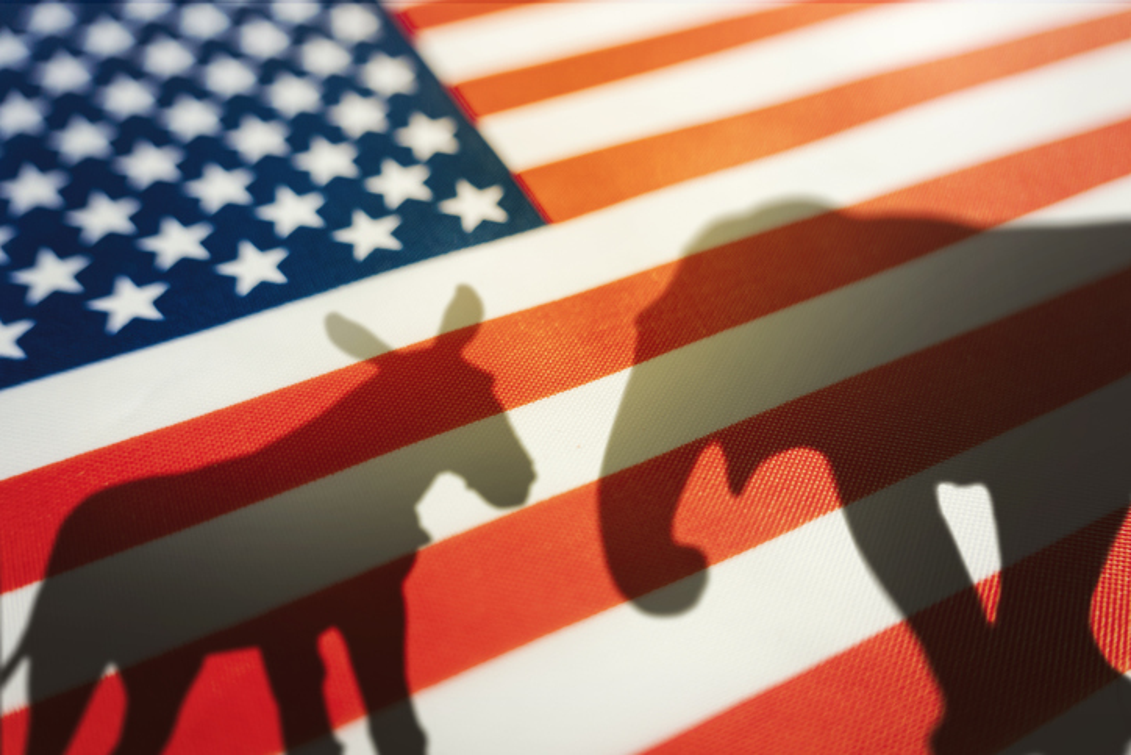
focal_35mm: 27
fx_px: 848
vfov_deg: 47.9
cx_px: 566
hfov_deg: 67.4
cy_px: 378
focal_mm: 18
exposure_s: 1/1600
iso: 100
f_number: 2.8
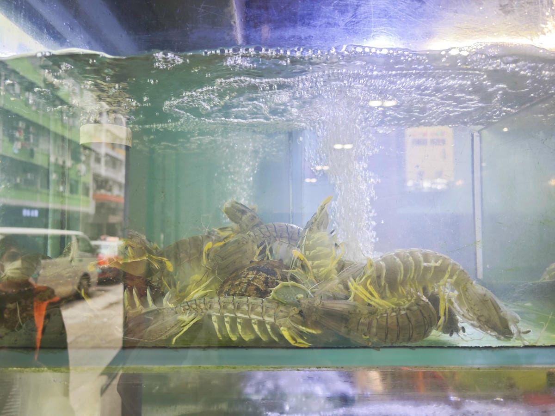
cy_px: 208
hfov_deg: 73.9
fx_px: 369
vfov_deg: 58.9
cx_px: 278
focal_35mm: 23
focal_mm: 8.72
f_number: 2
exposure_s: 1/94.3
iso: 160
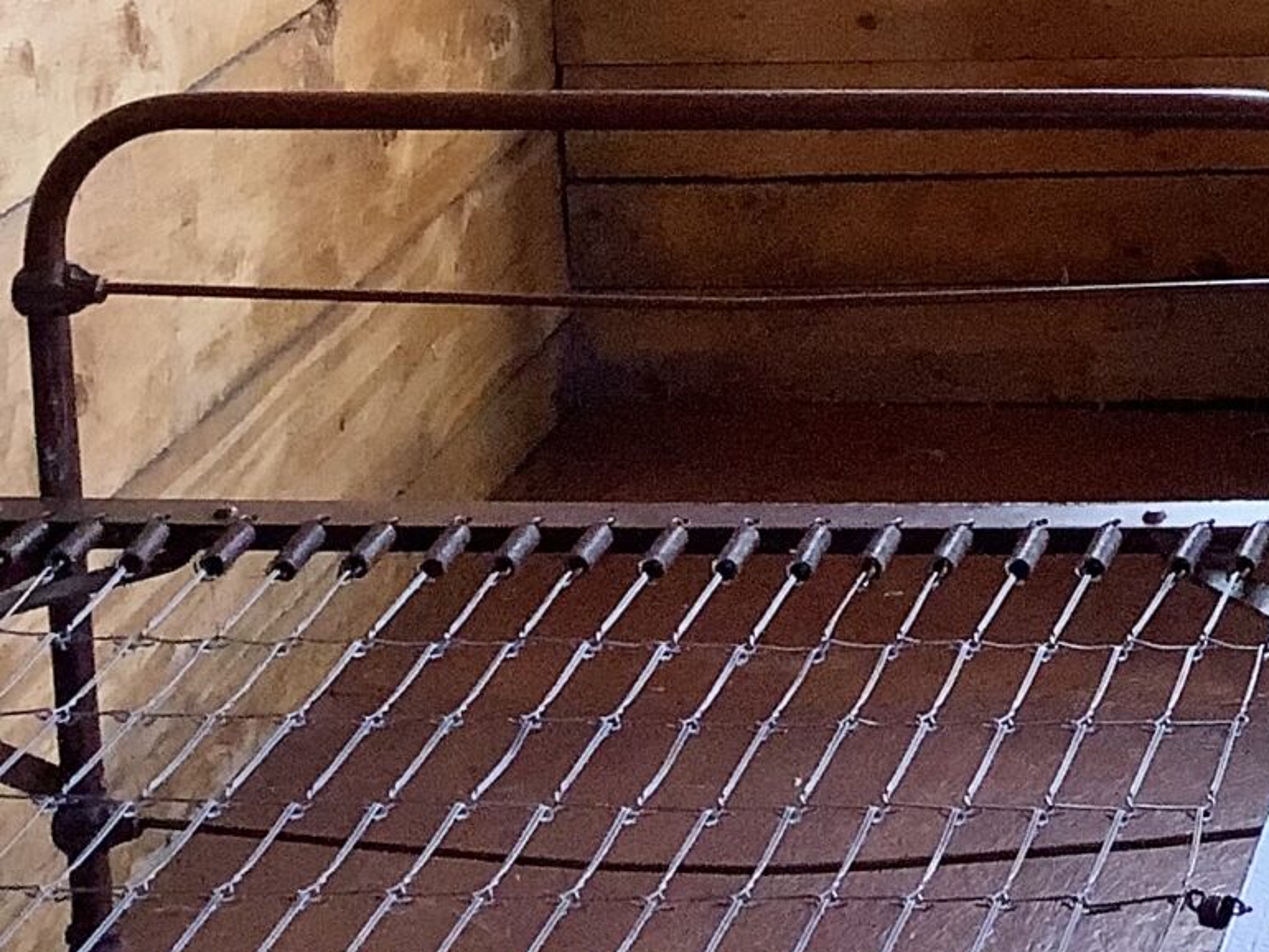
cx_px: 2030
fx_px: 3777
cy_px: -553
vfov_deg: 13.4
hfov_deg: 16.9
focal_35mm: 103
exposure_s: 1/60
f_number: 2.4
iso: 80
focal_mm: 3.3
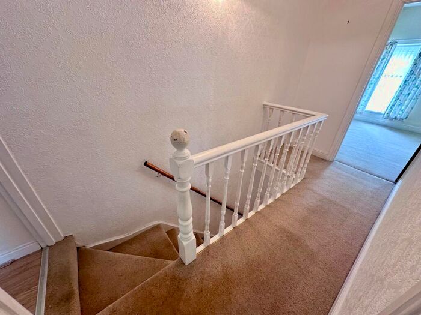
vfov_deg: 85.7
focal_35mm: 14
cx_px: 210
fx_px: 170
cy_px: 158
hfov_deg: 102.1
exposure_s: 1/50
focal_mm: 2.22
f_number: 2.2
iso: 160
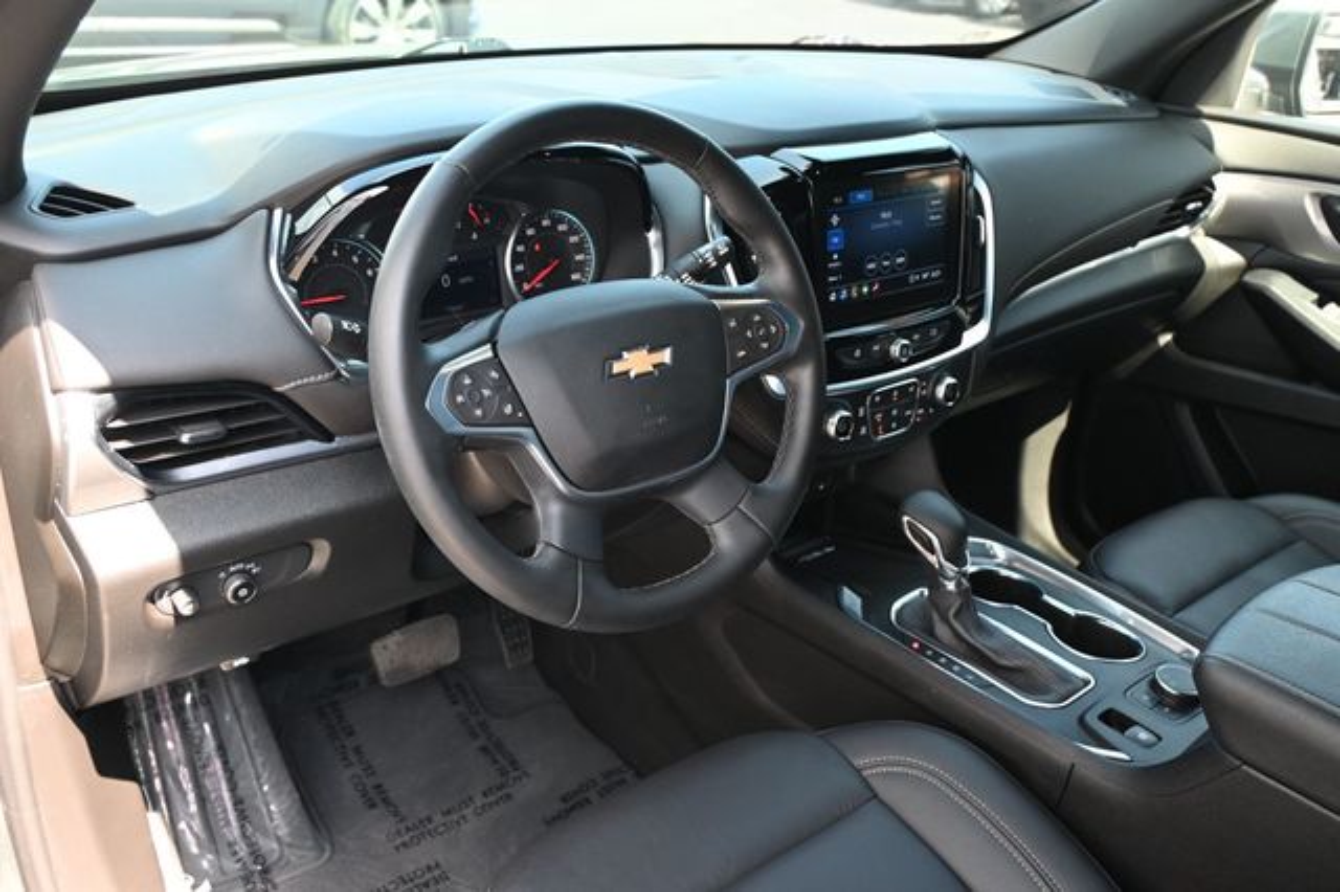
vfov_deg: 42.6
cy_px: 446
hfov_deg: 60.7
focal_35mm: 31
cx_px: 670
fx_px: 1144
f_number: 3.8
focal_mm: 20.5
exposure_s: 1/125
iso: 900
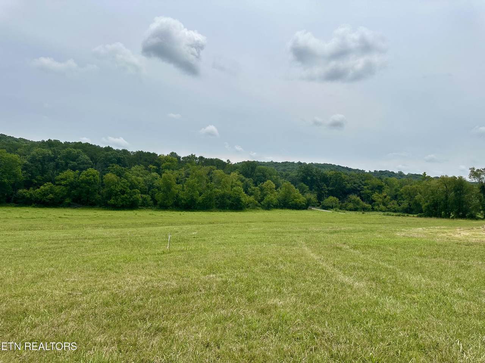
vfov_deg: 56.8
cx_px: 242
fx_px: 336
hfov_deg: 71.6
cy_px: 182
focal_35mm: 24
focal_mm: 6.86
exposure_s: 1/9709
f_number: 1.78
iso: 80
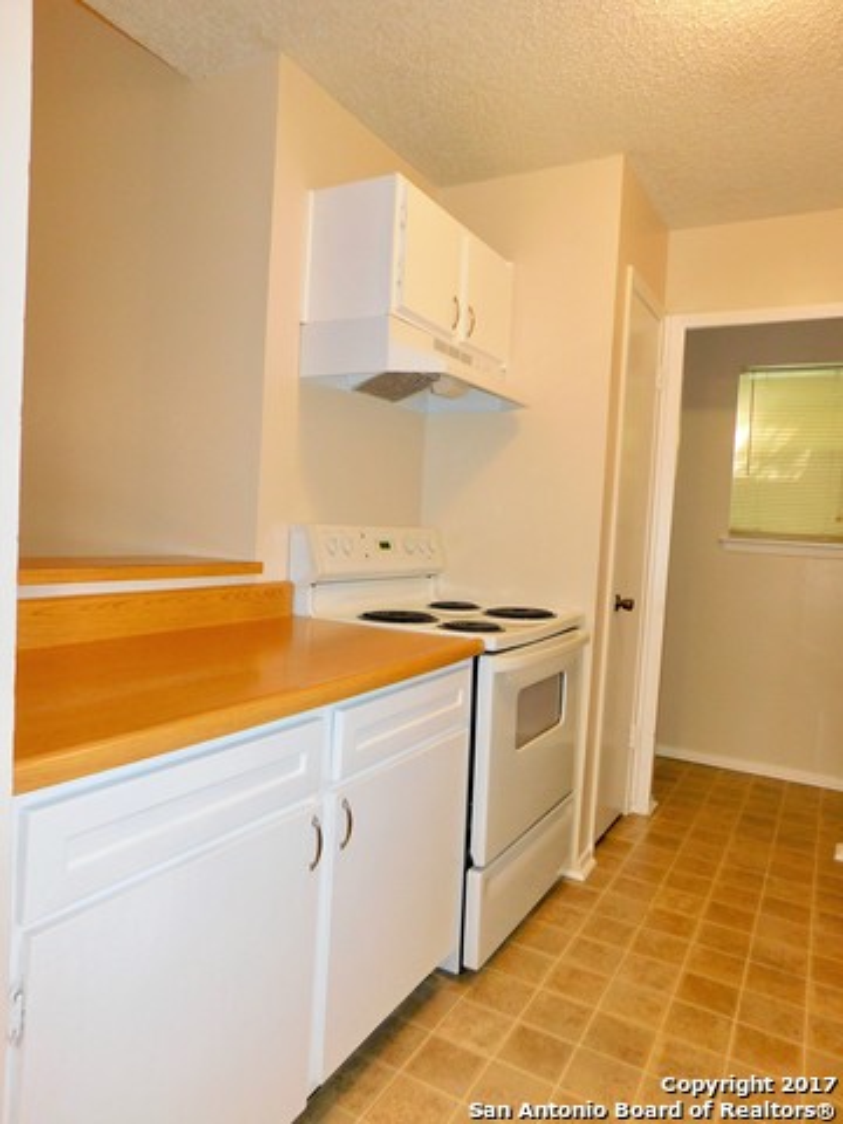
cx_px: 422
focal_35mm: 23
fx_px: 747
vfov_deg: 73.9
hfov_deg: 58.9
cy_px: 562
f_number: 3
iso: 200
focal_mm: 4
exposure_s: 1/30
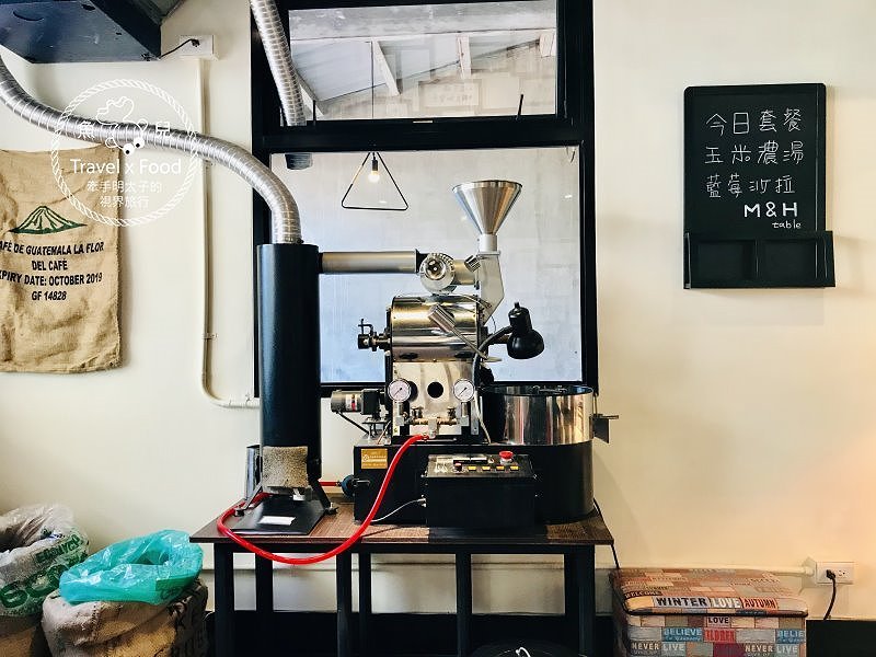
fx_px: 709
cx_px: 438
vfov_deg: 49.7
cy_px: 328
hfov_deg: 63.4
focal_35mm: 28
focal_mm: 3.99
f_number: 1.8
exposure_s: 1/30
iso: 40
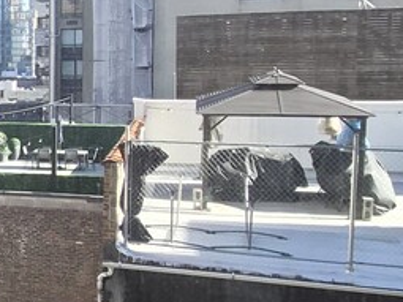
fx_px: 791
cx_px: -281
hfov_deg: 21.3
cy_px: 117
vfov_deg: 21.6
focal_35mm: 68
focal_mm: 1.7
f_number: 2.2
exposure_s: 1/167
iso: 64
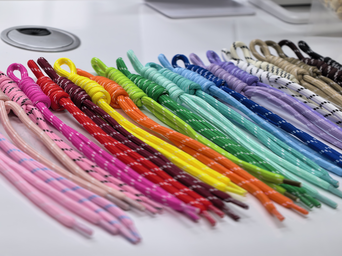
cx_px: 171
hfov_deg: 22.0
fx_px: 879
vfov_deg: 16.6
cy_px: 128
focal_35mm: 89
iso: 80
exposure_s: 1/100
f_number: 2.4
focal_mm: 24.13
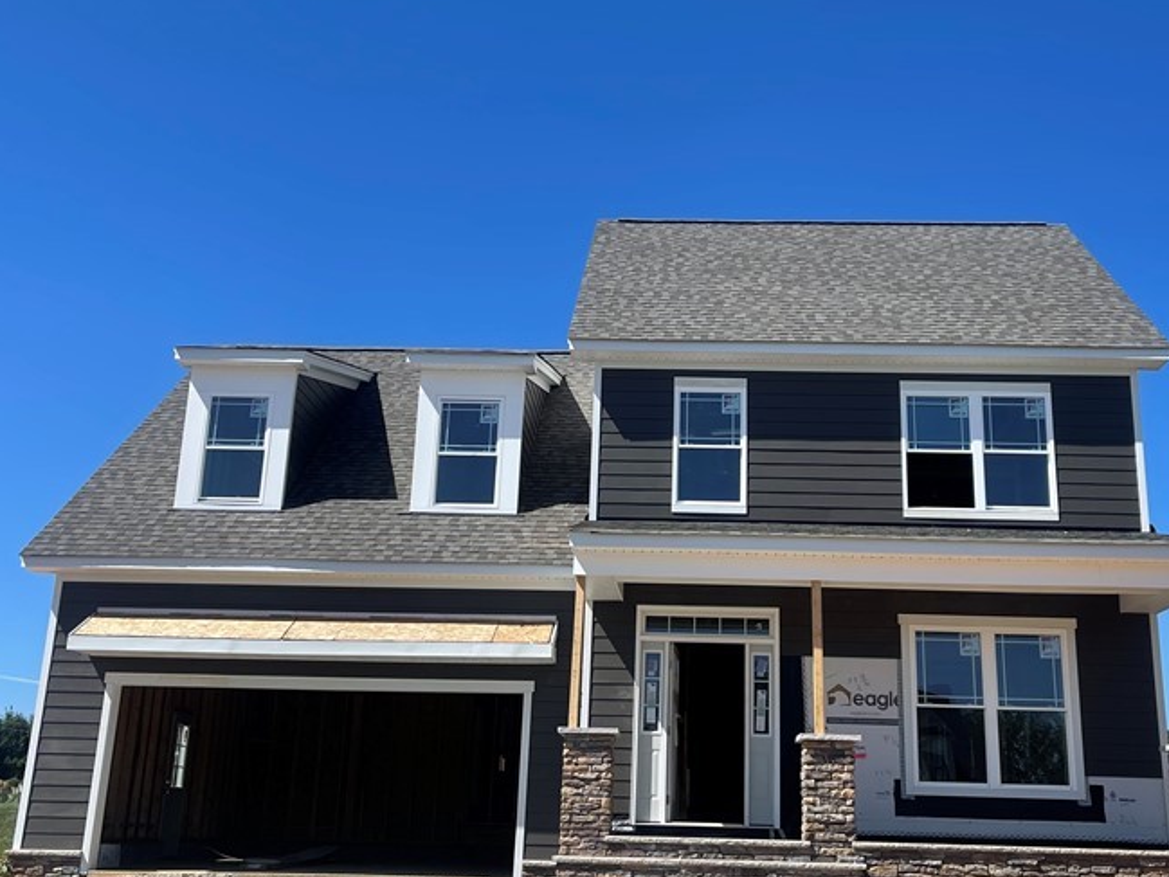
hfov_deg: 45.7
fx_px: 1385
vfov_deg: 35.1
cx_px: 652
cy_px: 394
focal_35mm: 41
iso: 32
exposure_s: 1/3165
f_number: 1.6
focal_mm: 5.1
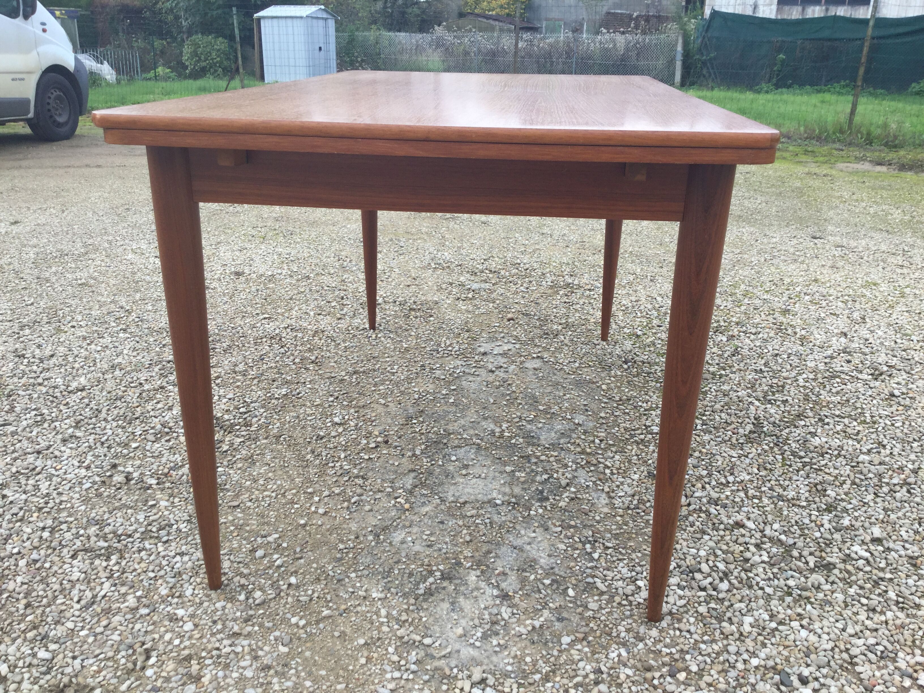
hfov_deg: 58.4
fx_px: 827
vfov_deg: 45.4
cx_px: 462
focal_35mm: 31
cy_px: 346
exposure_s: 1/215
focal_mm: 3.3
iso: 25
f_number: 2.4
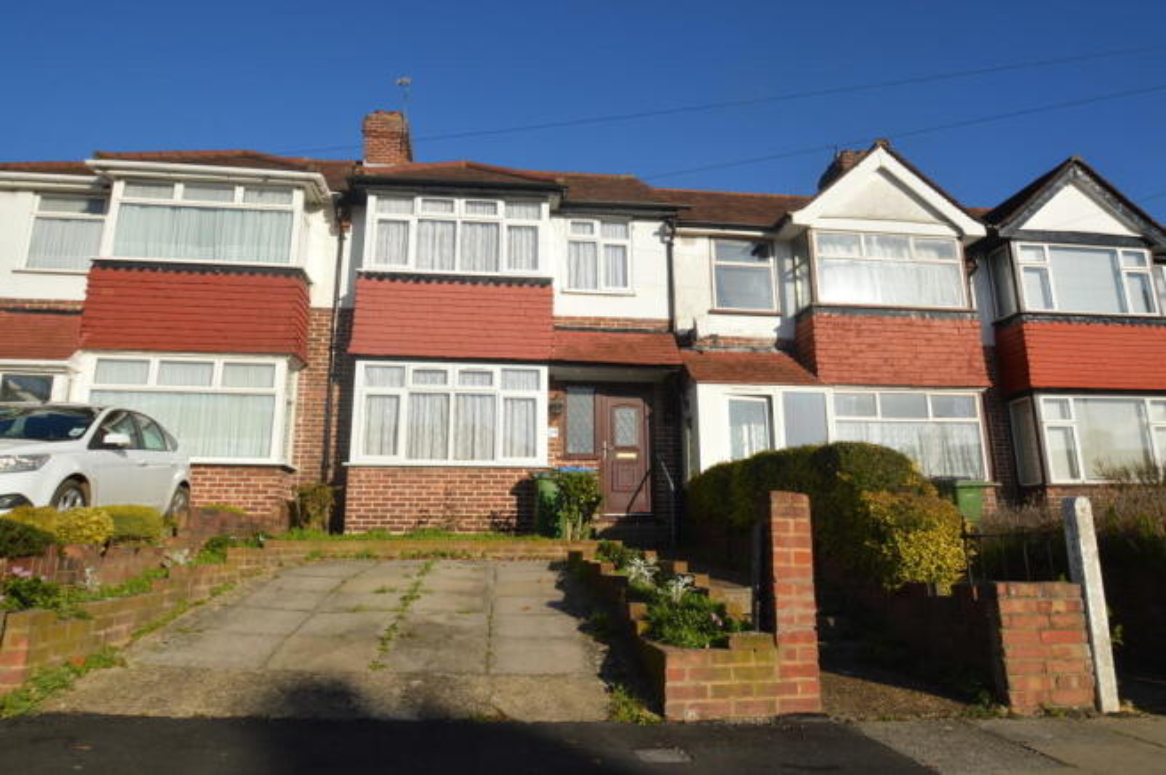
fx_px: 679
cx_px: 583
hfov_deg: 81.3
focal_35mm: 21
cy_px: 388
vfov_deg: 59.4
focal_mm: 14
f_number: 11
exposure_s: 1/200
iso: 100
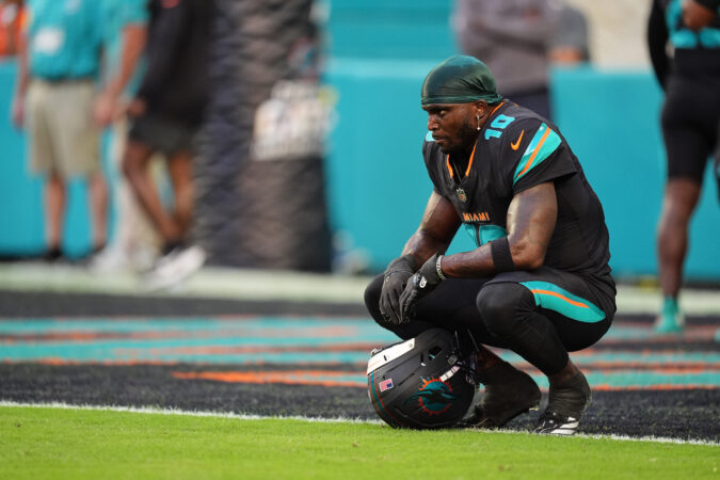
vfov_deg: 3.4
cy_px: 240
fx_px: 7999
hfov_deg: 5.2
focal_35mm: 400
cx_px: 360
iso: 2500
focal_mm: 400
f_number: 2.8
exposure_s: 1/2000
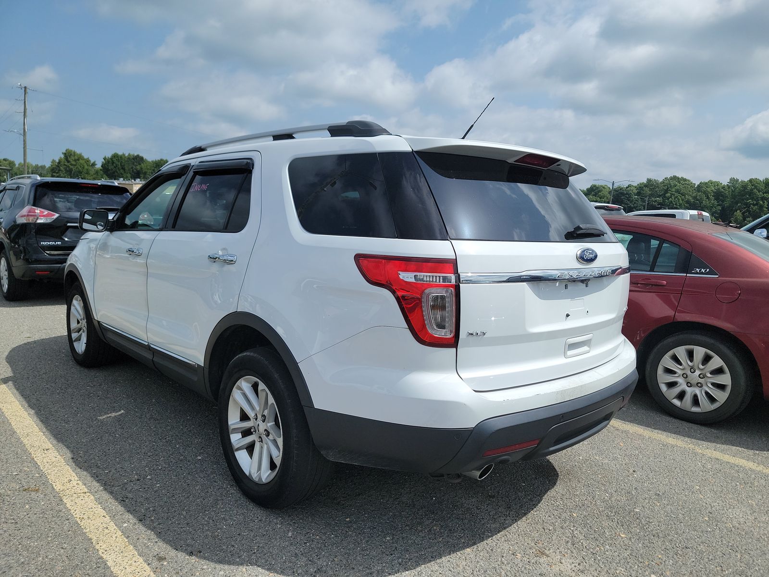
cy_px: 288
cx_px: 384
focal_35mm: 24
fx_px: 533
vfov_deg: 56.8
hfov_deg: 71.6
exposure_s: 1/1383
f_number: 1.8
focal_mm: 6.7
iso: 50
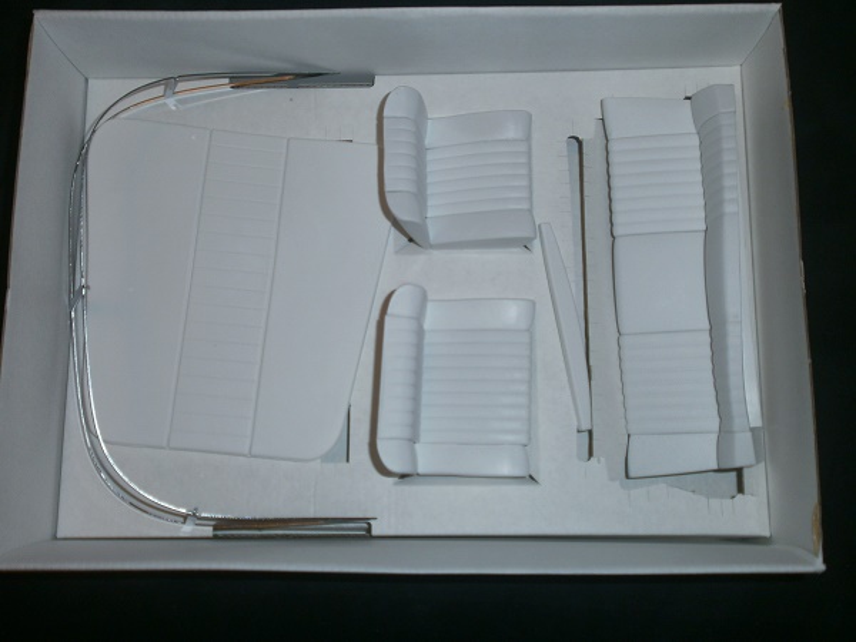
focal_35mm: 32
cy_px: 321
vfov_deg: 44.2
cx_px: 428
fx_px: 791
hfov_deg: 56.8
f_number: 3.1
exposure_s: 1/30
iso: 125
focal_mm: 5.8
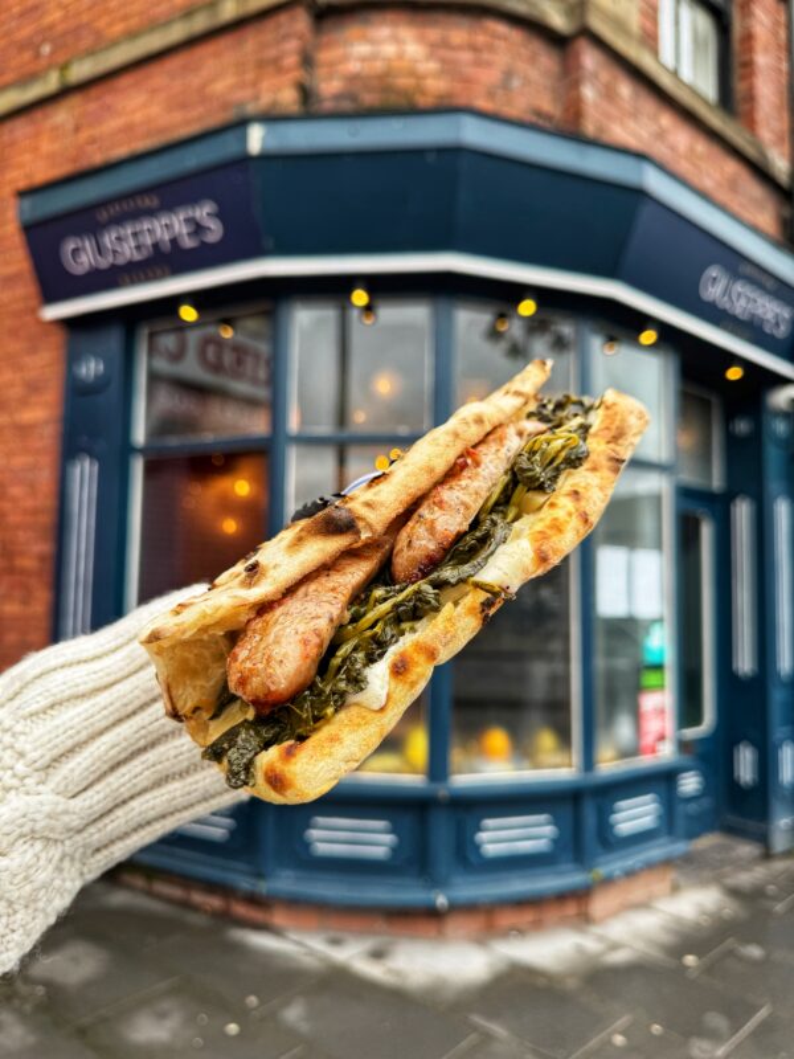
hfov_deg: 56.8
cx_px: 397
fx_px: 734
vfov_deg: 71.6
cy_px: 530
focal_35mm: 24
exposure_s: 1/180
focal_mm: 6.76
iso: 64
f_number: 1.78
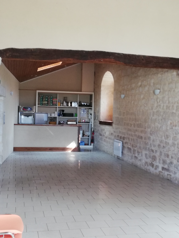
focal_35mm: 45
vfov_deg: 42.1
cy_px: 119
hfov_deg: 32.2
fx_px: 310
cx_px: 90
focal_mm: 3.81
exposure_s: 1/33.3
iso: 250
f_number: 2.2
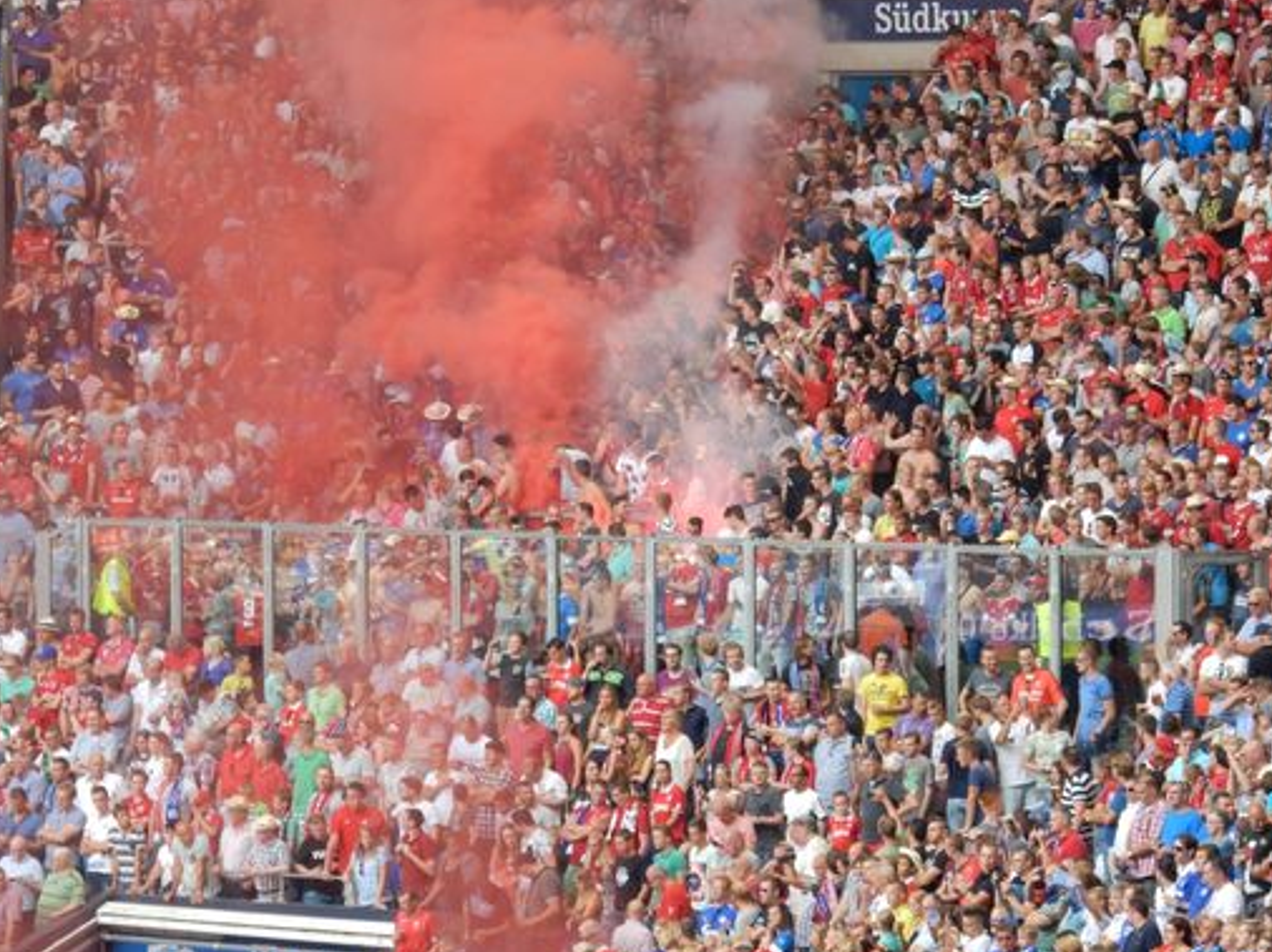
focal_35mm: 305
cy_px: 436
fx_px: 11202
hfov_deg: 6.5
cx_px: 578
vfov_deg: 4.9
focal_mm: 48.4
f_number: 6.3
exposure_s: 1/30
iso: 250
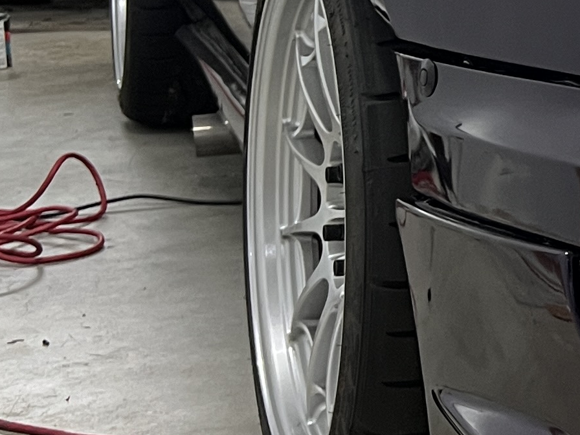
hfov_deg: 14.6
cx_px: 1070
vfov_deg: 12.6
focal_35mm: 117
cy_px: 80
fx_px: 1960
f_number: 1.5
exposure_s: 1/60
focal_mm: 5.7
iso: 400
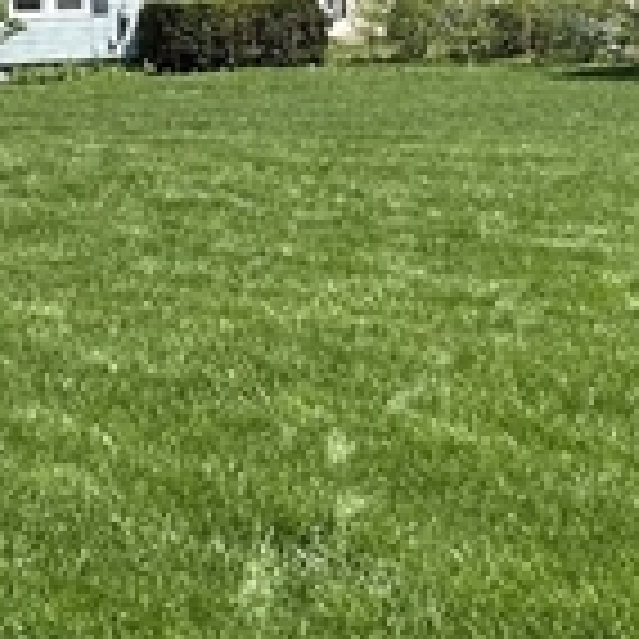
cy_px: -32
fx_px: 1859
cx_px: 554
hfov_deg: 19.2
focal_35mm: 89
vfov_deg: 18.9
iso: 40
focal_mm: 2.22
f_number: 2.2
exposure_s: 1/1261
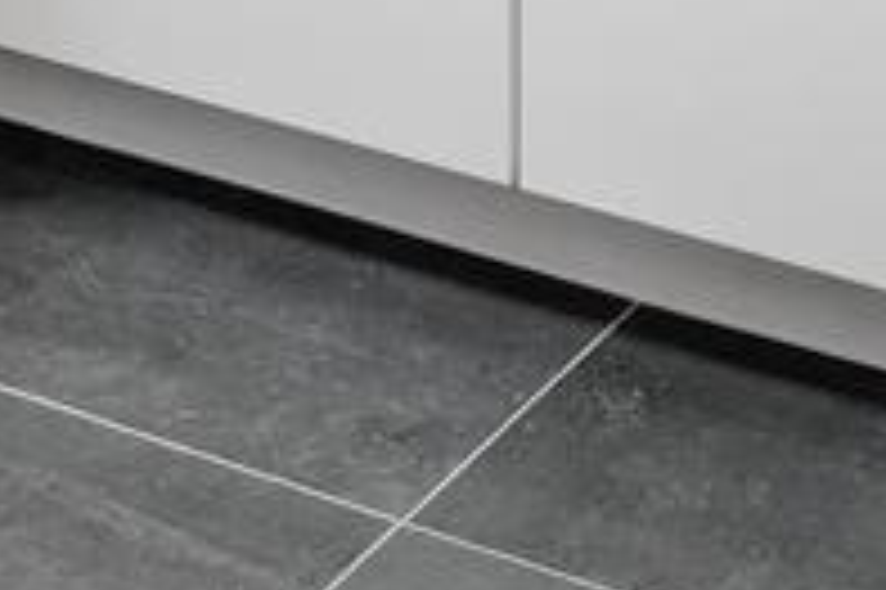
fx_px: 3418
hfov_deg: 14.8
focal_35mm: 139
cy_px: -1189
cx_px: 495
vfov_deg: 8.3
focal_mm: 19
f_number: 9
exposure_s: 1/200
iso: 125
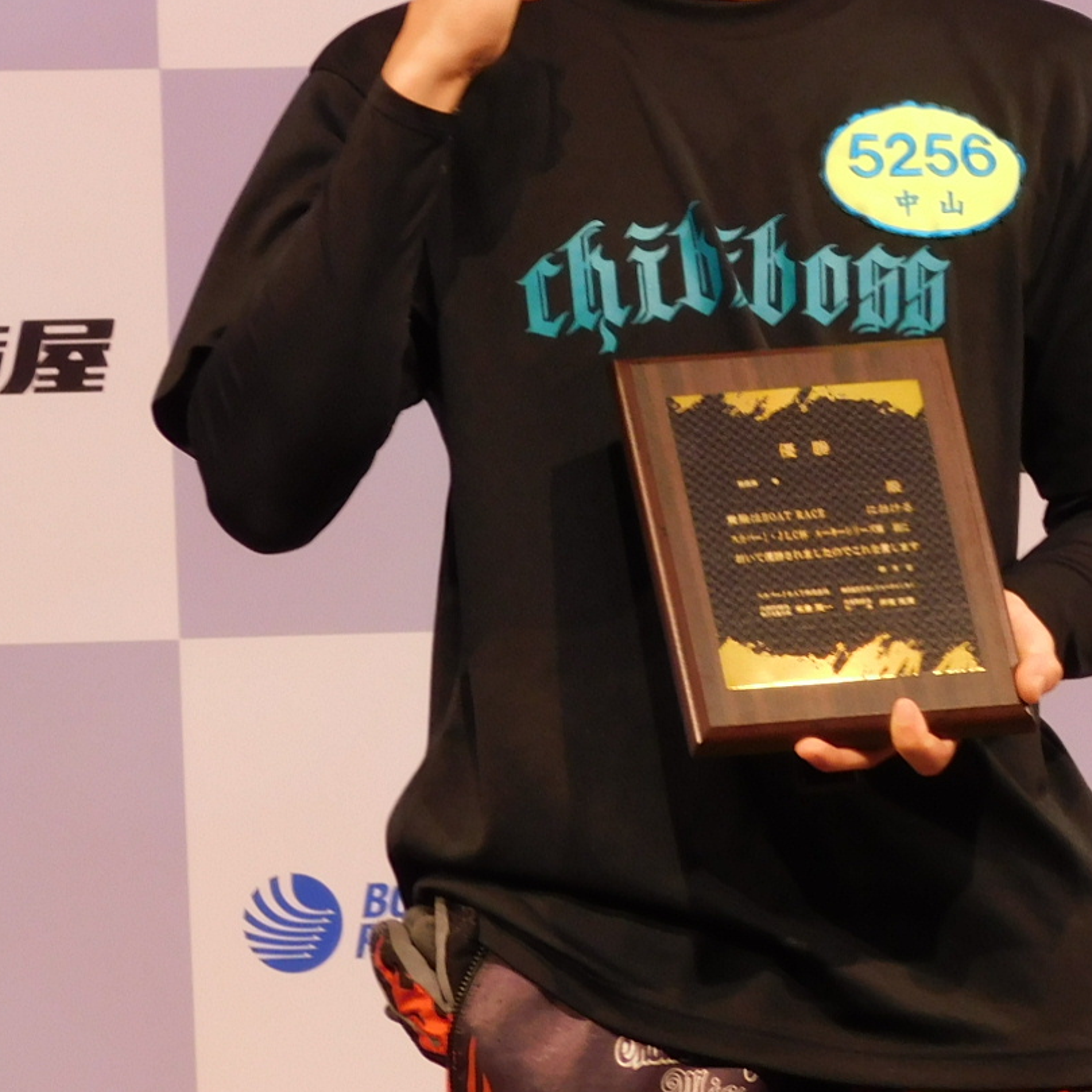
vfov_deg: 4.8
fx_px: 13098
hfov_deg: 4.8
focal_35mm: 367
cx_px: 783
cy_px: 218
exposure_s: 1/50
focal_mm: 26.3
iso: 125
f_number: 5.1
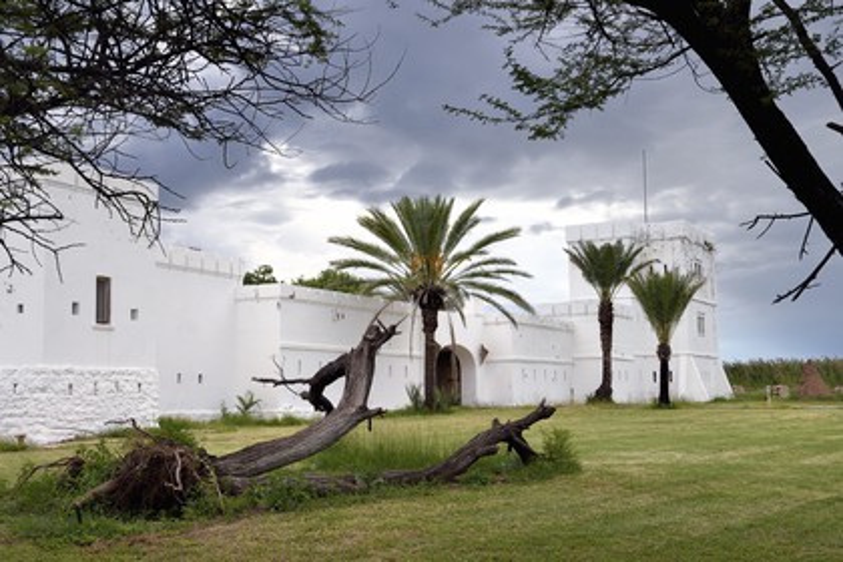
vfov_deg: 29.2
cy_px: 281
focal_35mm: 46
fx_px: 1077
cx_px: 422
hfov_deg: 42.7
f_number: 14
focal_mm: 46
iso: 400
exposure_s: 1/250
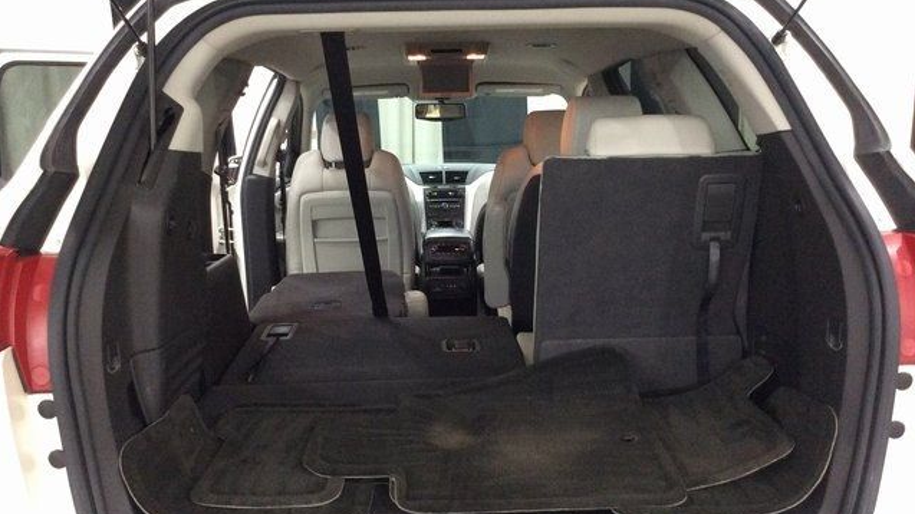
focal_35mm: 35
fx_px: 849
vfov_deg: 33.7
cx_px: 457
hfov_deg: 56.6
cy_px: 279
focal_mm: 3.3
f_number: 2.4
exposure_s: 1/25
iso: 250
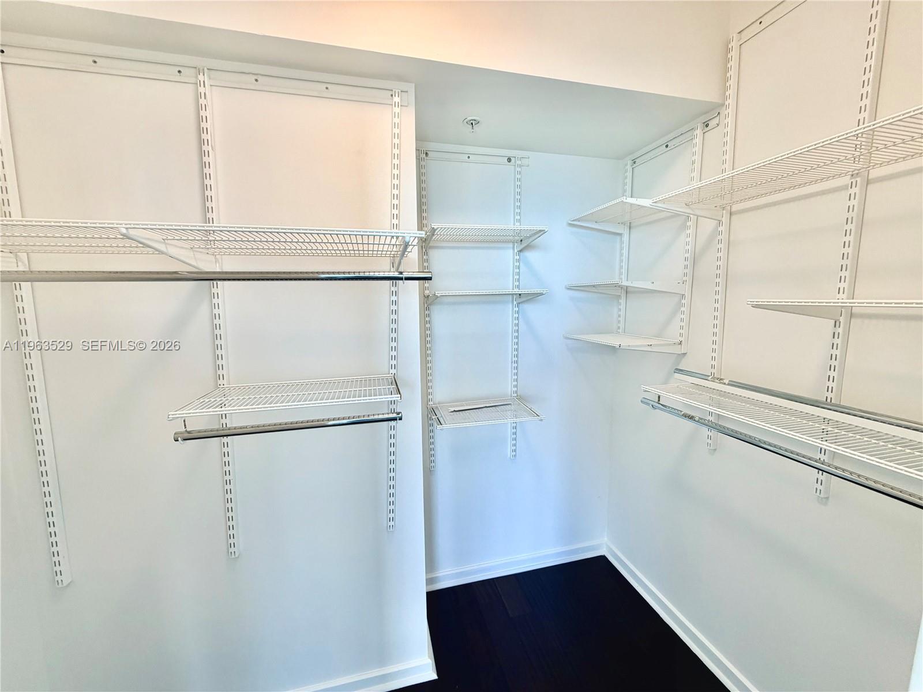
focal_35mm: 14
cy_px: 346
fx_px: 373
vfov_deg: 85.7
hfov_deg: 102.1
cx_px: 462
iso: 100
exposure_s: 1/120
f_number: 2.2
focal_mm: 2.22
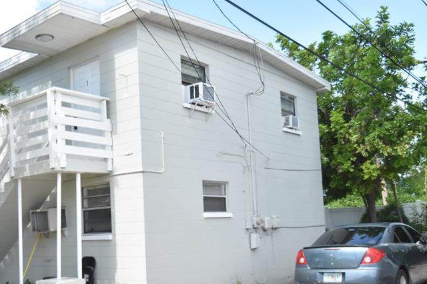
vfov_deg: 32.5
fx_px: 484
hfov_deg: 47.0
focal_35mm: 41
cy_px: 187
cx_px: 147
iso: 800
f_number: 4.2
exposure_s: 1/2000
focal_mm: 17
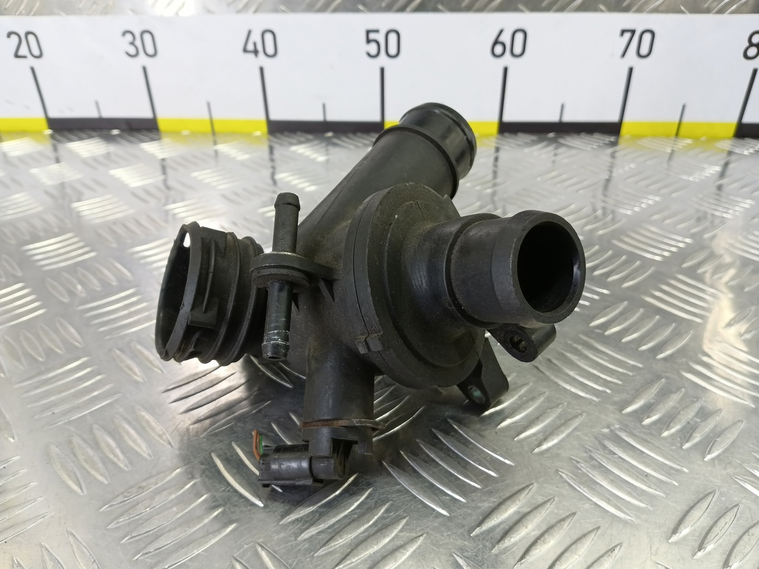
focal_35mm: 23
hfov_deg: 73.9
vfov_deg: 58.9
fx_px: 504
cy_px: 284
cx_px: 380
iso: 199
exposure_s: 1/50
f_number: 1.6
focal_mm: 4.11
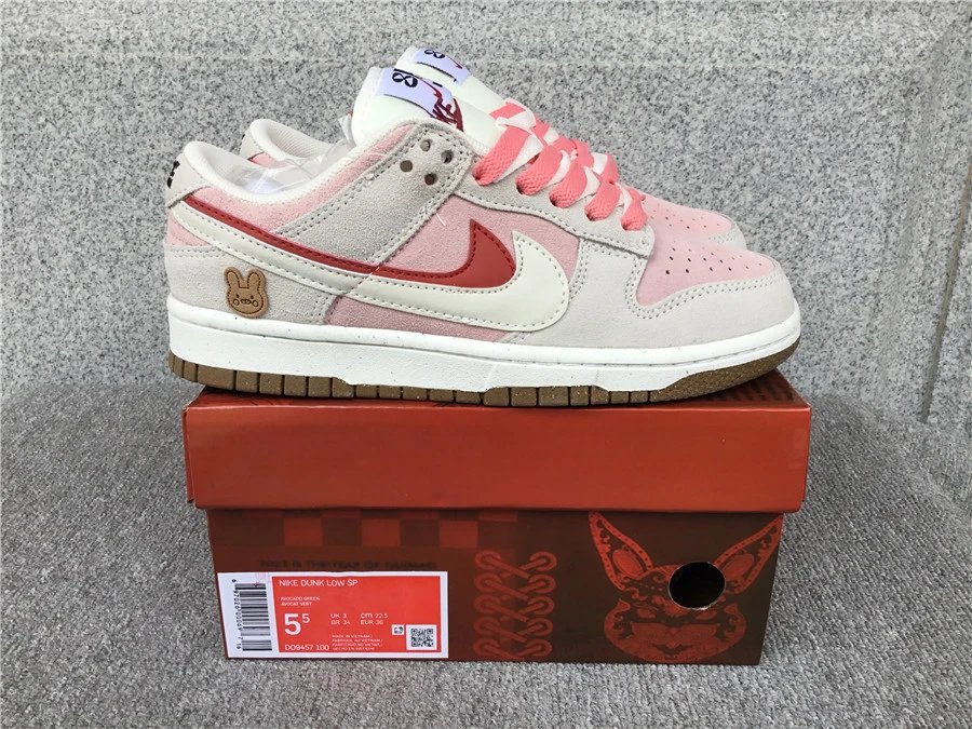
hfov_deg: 58.4
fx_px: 870
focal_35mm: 31
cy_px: 364
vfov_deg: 45.4
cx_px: 486
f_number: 2.4
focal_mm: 3.3
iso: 25
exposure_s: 1/115
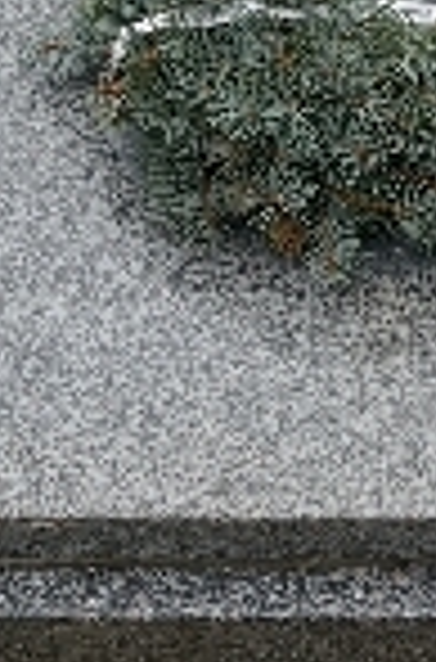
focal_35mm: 131
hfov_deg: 10.2
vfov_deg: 15.2
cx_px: 512
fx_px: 2397
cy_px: -95
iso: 400
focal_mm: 16
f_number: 7.1
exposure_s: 1/125
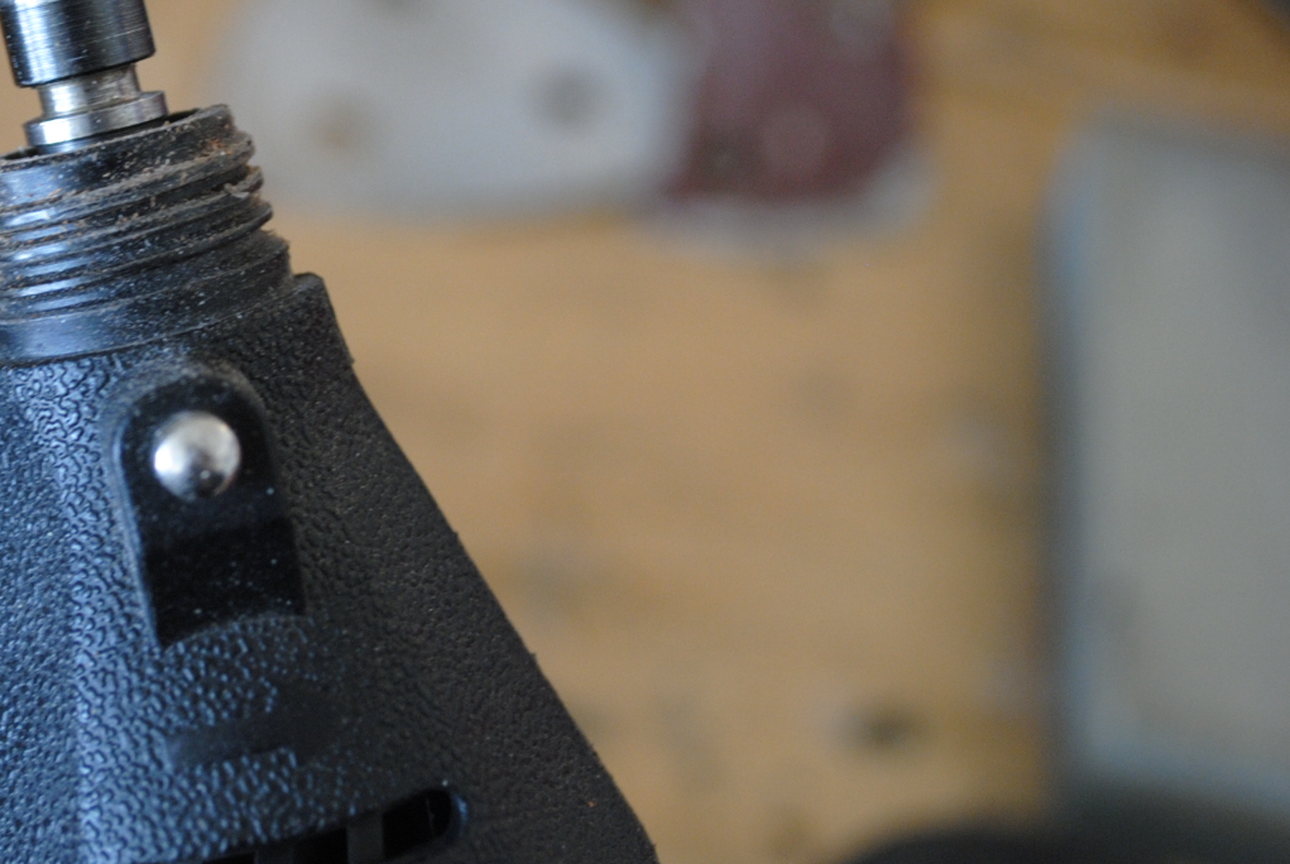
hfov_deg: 21.7
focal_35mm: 91
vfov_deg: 15.0
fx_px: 3265
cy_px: 169
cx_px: 86
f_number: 4.8
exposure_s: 1/40
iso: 400
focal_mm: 32
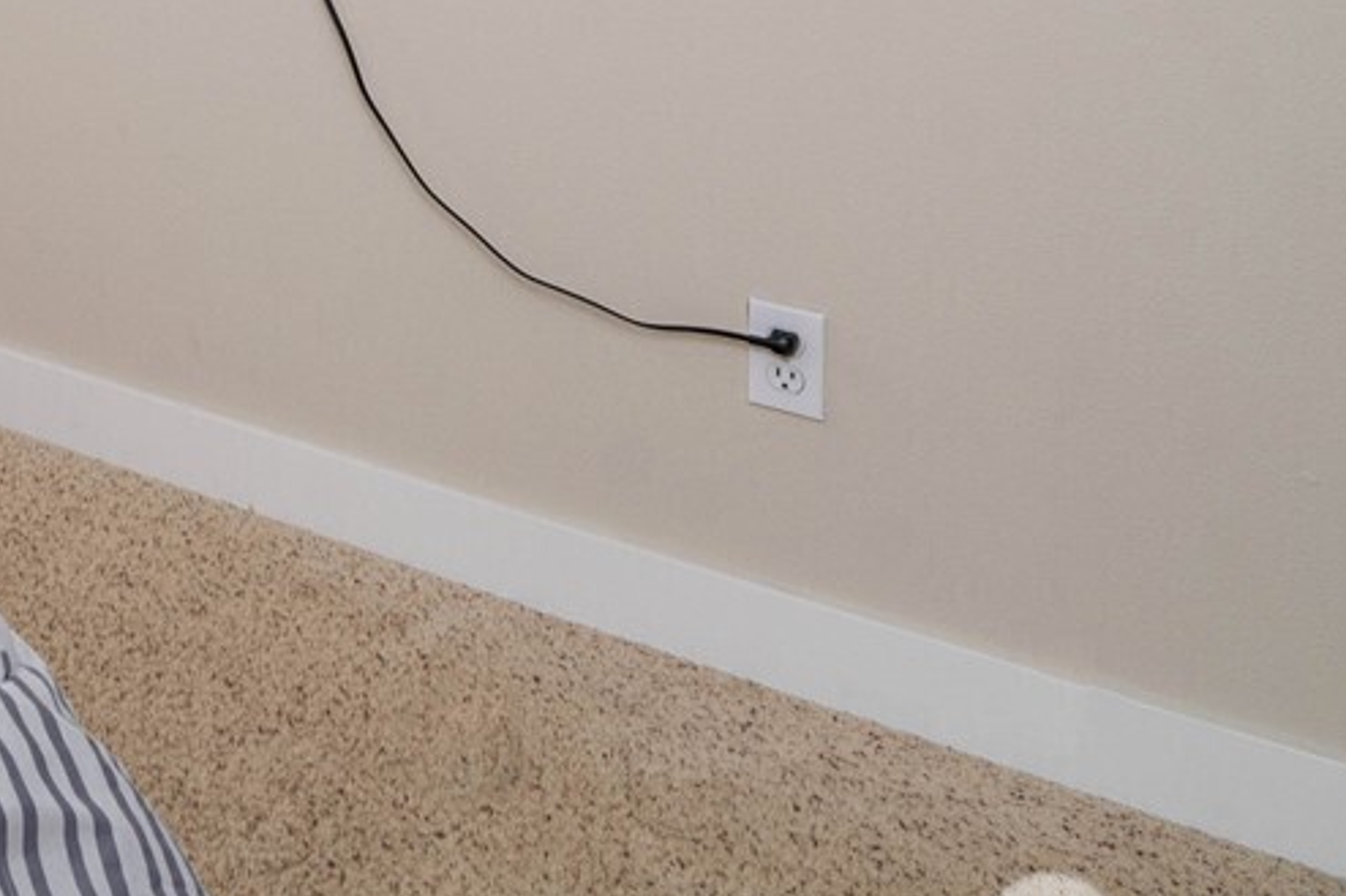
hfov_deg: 26.4
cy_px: -494
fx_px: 2056
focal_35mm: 55
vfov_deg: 20.6
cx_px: -666
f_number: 7.1
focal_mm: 16
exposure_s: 1/60
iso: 250
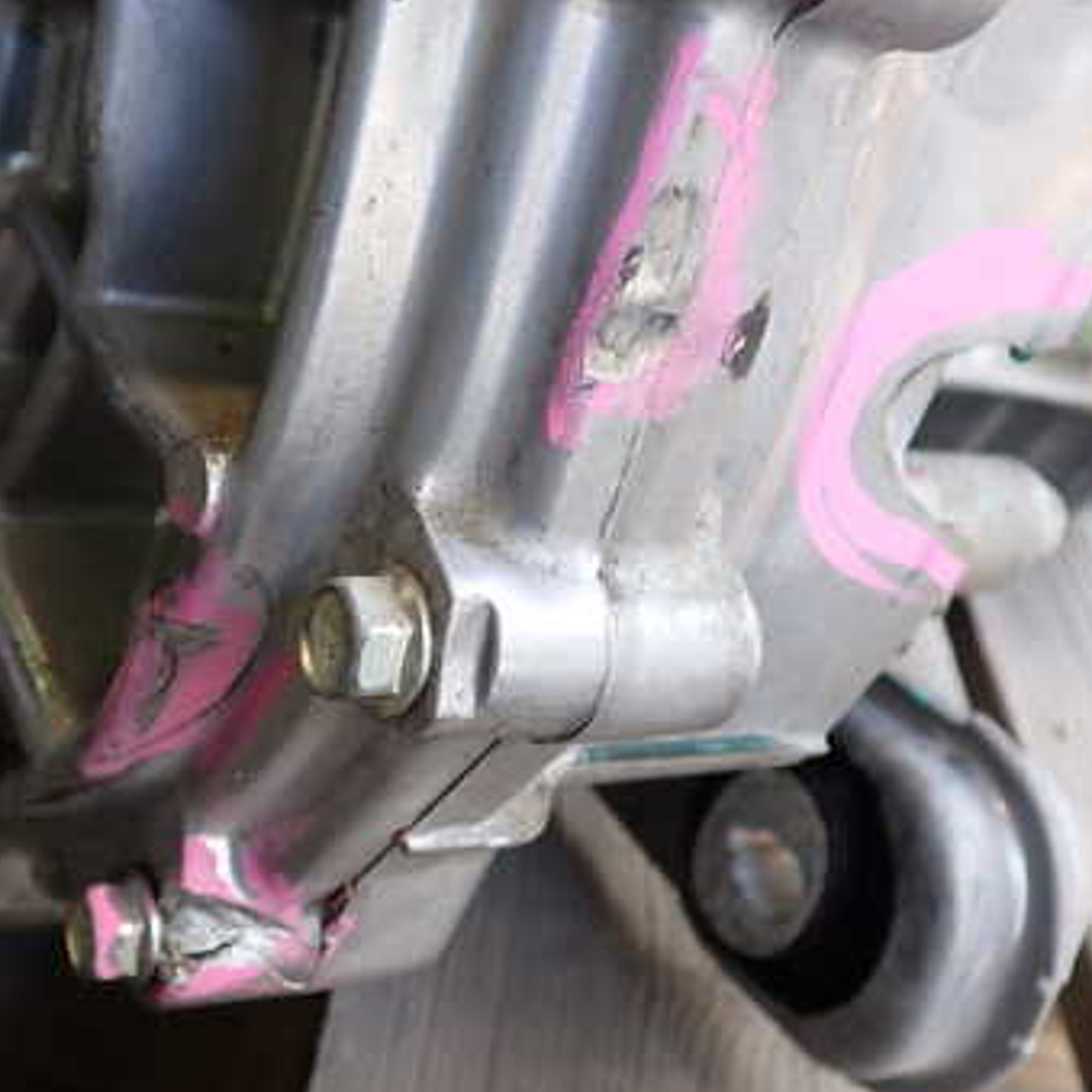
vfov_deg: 36.0
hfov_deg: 36.0
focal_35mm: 47
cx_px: 451
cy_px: 490
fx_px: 1677
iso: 200
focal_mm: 5.4
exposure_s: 1/80
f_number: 2.3
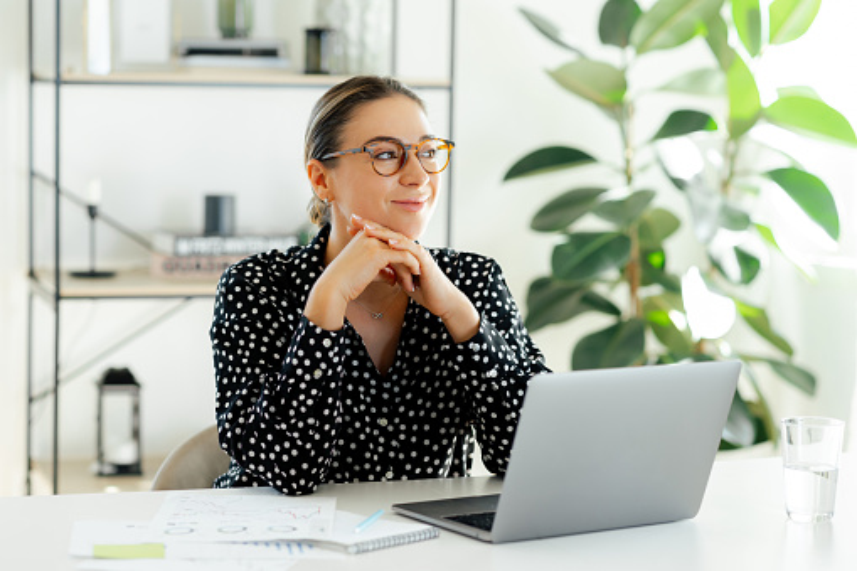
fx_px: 2023
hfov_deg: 23.9
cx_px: 428
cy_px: 286
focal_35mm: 85
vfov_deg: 16.1
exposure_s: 1/400
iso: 800
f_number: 2.5
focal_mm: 85
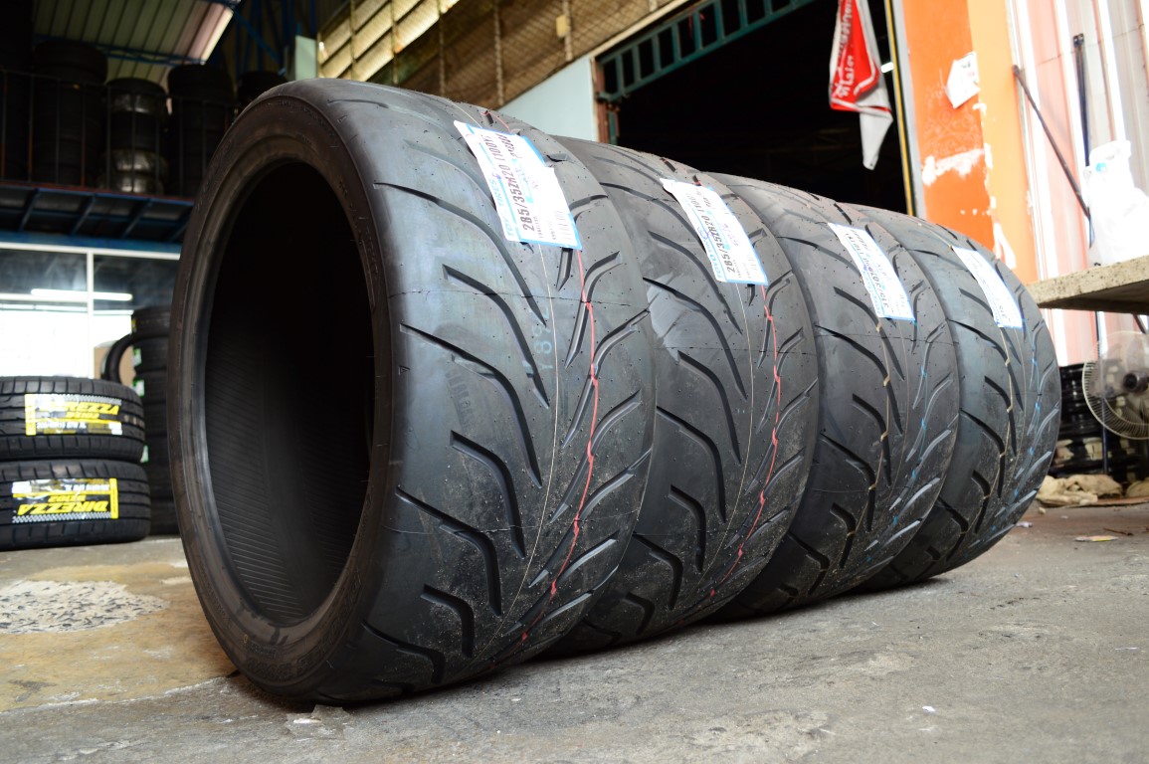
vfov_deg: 43.5
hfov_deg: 62.0
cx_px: 574
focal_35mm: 30
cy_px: 382
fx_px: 957
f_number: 4.5
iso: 160
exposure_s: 1/30
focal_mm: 20
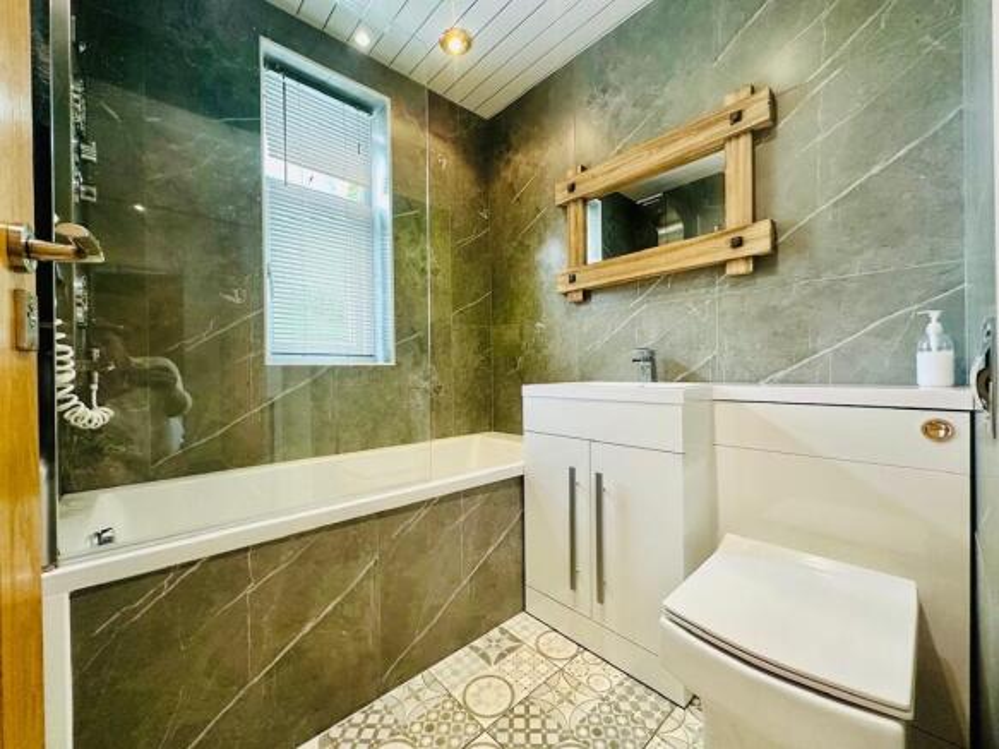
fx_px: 404
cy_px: 374
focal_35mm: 14
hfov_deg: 102.1
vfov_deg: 85.7
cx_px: 500
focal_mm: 2.22
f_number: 2.2
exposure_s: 1/100
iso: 250
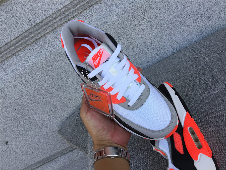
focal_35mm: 31
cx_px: 113
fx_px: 202
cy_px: 85
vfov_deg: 45.4
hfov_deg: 58.4
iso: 25
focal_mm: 3.3
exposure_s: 1/452
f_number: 2.4
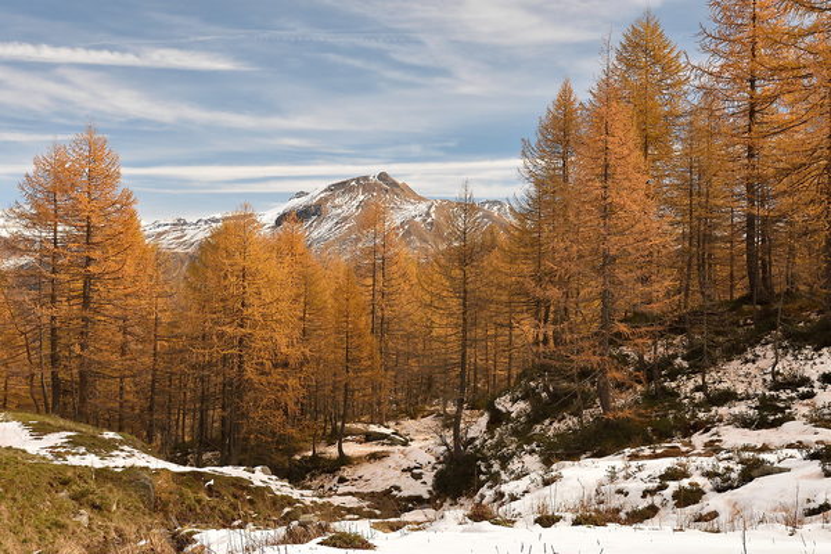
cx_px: 416
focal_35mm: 57
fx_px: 1316
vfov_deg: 23.8
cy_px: 277
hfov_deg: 35.1
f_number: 8
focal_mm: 38
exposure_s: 1/400
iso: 800
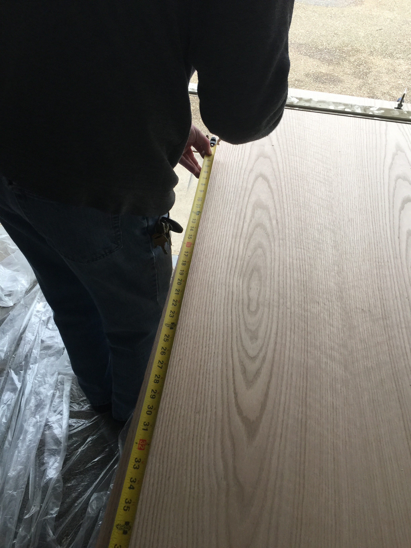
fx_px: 459
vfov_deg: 61.7
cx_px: 206
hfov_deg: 48.2
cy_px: 274
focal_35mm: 29
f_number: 2.2
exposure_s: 1/30
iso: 32
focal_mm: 4.15
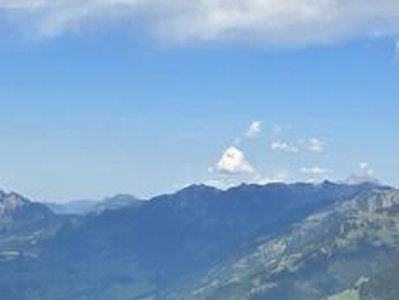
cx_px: 255
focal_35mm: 103
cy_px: 320
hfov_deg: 19.0
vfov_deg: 14.1
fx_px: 1188
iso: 12
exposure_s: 1/1027
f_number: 1.7
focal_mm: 6.3
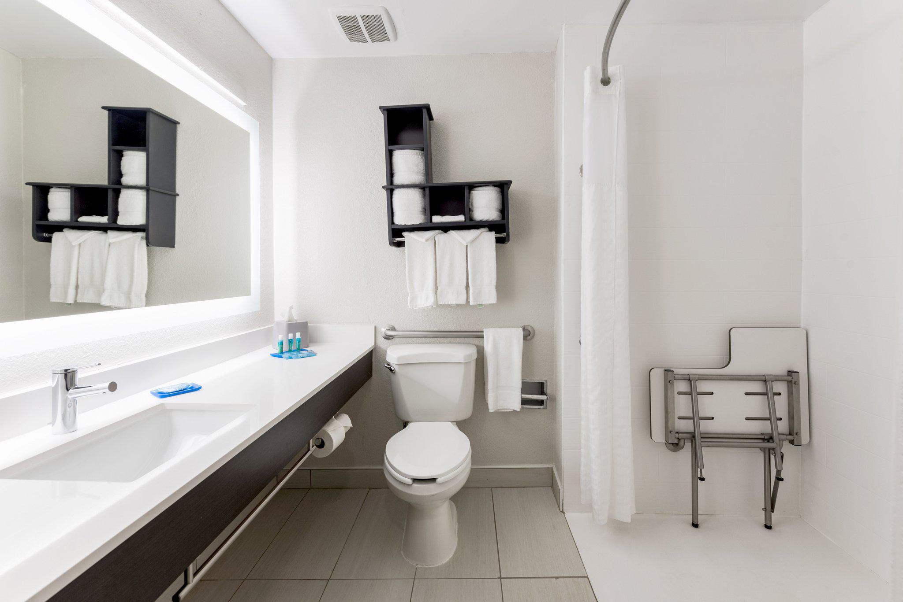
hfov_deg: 96.7
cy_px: 301
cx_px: 452
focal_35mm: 16
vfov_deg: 73.8
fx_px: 401
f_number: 8
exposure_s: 1/30
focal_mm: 16
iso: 400
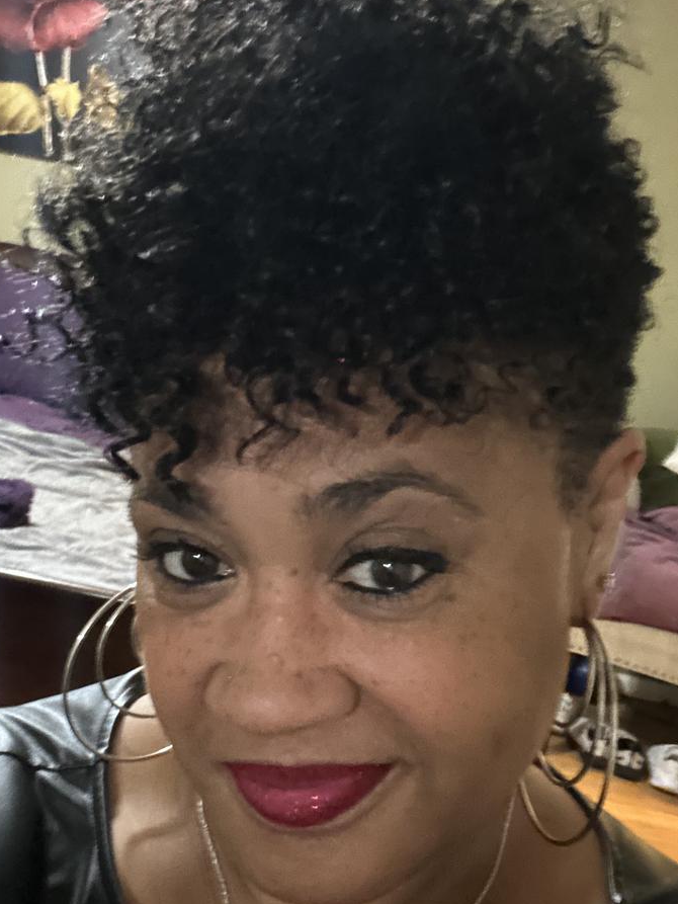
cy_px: 544
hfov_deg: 33.3
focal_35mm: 43
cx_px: 232
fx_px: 1123
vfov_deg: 43.6
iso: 800
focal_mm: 2.69
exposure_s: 1/15
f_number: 1.9
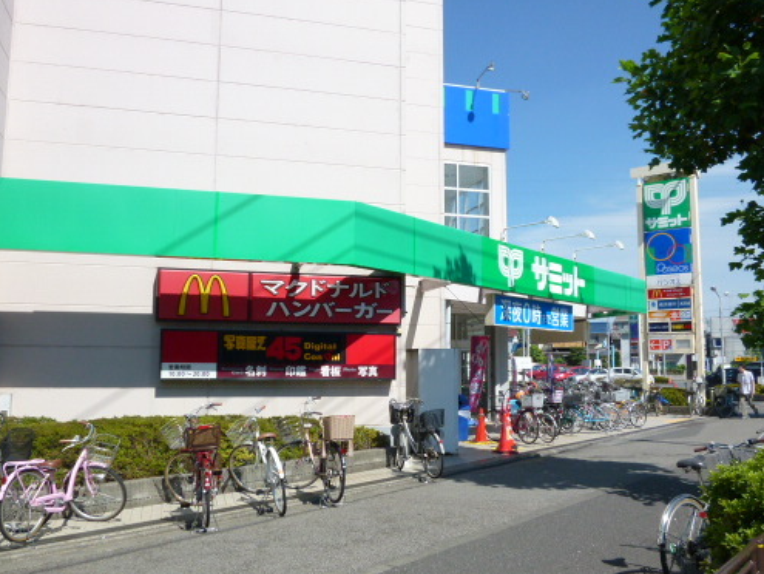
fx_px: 685
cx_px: 381
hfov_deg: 58.3
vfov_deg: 45.5
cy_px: 289
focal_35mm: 31
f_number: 3.5
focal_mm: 4.3
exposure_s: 1/1300
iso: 100
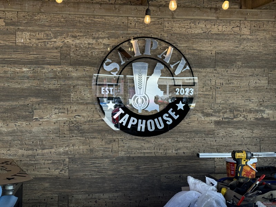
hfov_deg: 39.7
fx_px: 383
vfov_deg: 30.3
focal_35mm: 48
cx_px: 138
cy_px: 104
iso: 64
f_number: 1.78
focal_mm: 6.86
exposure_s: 1/287
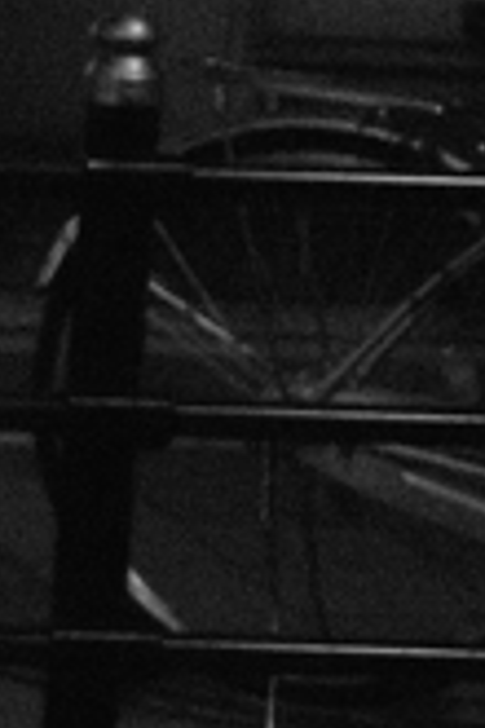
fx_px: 5133
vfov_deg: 8.0
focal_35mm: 254
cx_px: -1587
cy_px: -181
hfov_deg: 4.8
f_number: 2.8
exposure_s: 1/100
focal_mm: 24.2
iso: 800
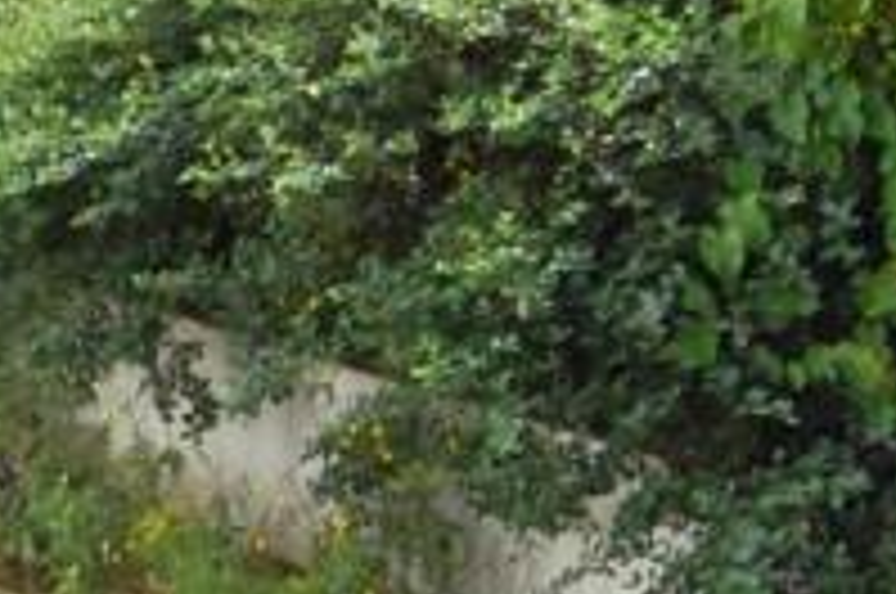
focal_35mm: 101
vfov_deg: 13.5
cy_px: 403
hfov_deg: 19.2
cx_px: -185
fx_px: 2499
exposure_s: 1/400
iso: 800
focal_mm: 13
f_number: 10
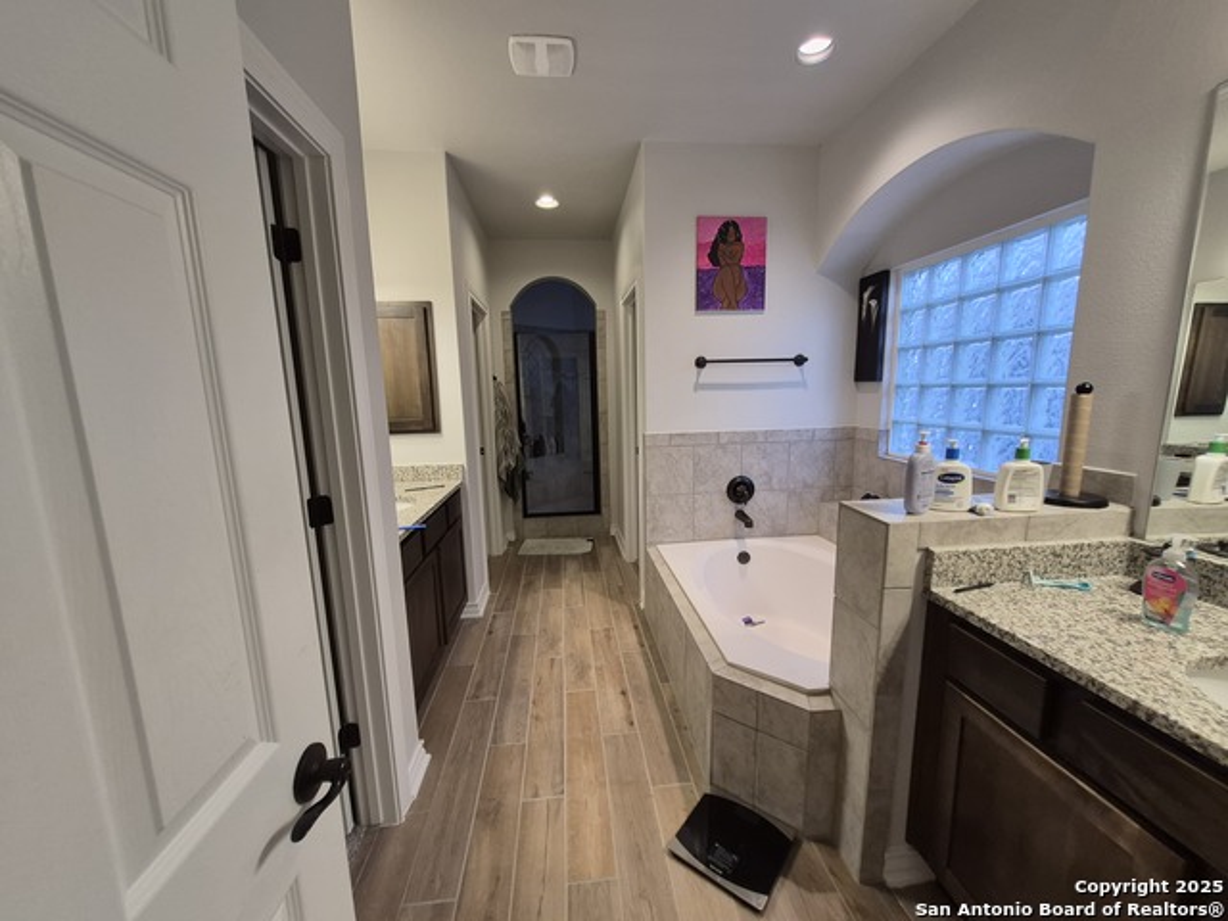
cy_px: 460
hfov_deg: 106.2
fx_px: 461
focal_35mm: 13
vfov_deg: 89.9
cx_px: 614
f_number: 2.2
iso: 100
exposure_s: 1/60
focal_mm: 1.74
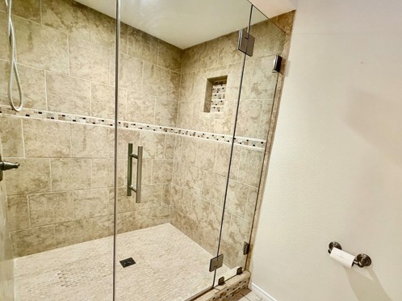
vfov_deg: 70.8
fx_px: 209
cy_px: 180
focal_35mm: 18
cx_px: 222
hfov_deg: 87.5
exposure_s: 1/60
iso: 400
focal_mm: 2.22
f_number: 2.2
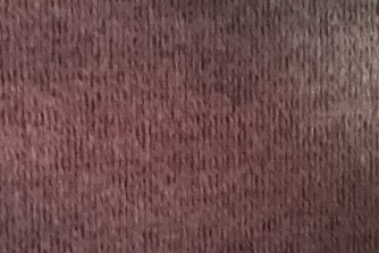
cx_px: 388
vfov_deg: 9.3
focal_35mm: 146
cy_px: -5
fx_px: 1538
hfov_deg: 13.8
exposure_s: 1/24
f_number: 2.4
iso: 800
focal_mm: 3.3
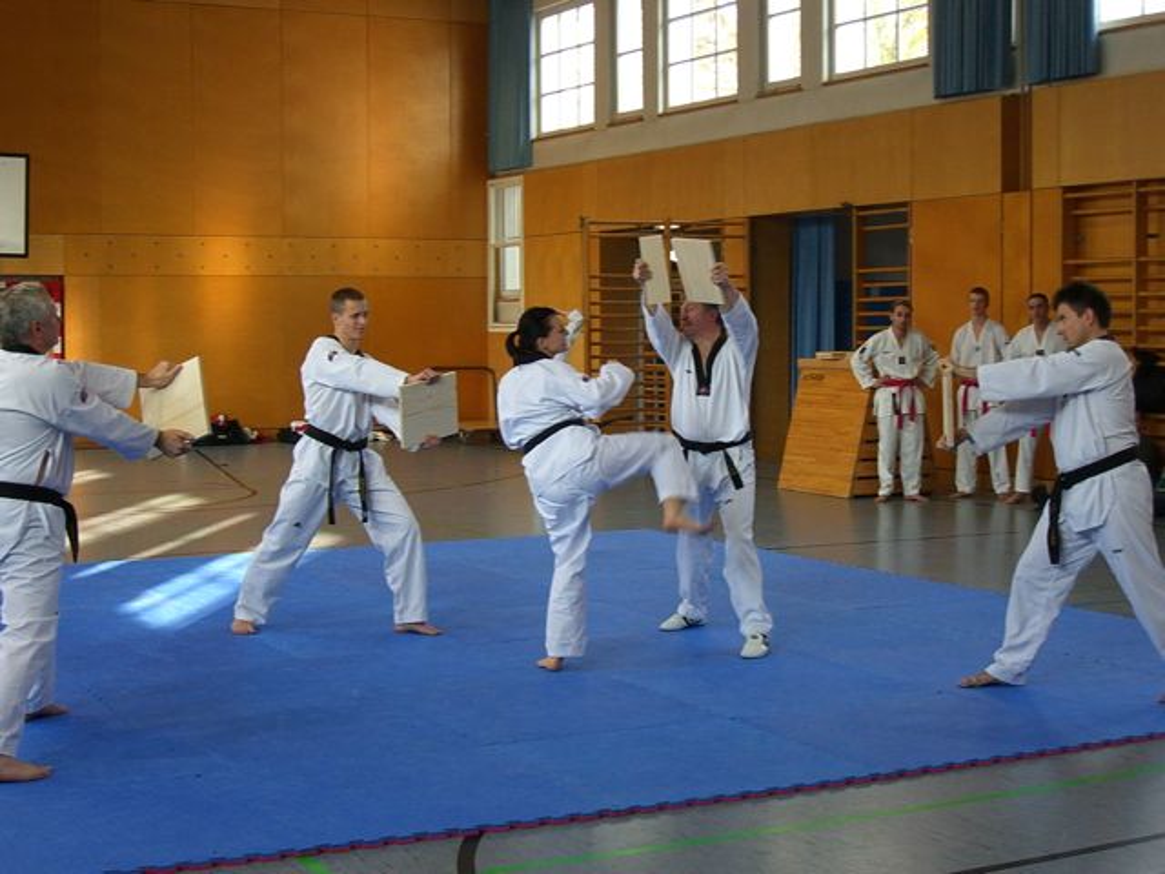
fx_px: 1918
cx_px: 582
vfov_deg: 25.7
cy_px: 437
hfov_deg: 33.8
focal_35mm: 57
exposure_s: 1/100
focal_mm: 11.8
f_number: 3.6
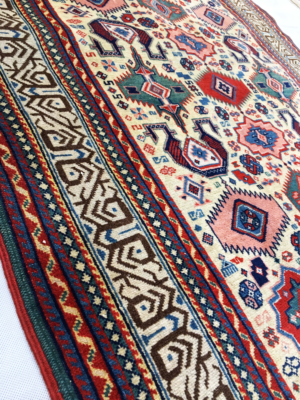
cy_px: 200
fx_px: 335
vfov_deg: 61.7
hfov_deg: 48.2
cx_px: 150
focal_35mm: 29
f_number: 2.2
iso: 125
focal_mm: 4.15
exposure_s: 1/33
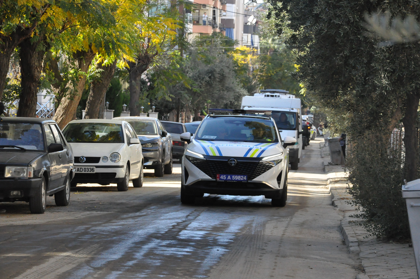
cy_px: 140
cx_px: 210
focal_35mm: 158
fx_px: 1835
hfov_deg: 13.1
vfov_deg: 8.7
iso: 3200
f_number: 9
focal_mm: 105
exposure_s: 1/1250
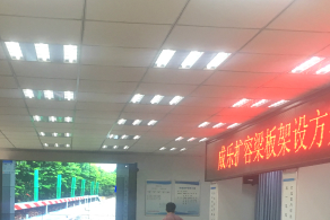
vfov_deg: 21.2
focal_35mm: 62
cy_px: 221
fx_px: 569
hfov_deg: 32.2
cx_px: 124
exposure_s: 1/33
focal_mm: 4.15
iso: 50
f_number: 2.2
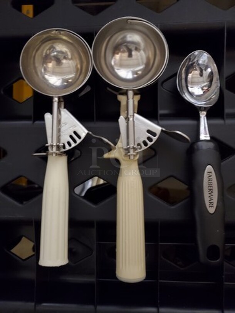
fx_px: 235
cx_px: 118
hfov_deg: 53.1
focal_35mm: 26
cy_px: 156
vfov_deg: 67.3
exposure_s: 1/13
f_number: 1.5
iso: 640
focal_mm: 4.3
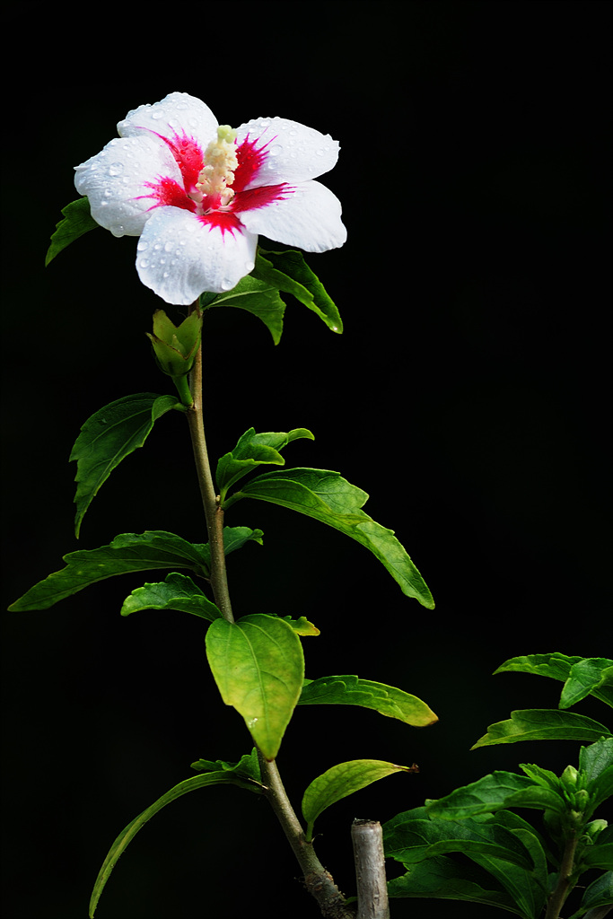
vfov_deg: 3.4
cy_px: 460
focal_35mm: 600
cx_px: 306
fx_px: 15319
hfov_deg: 2.3
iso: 200
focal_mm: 400
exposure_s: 1/160
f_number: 8
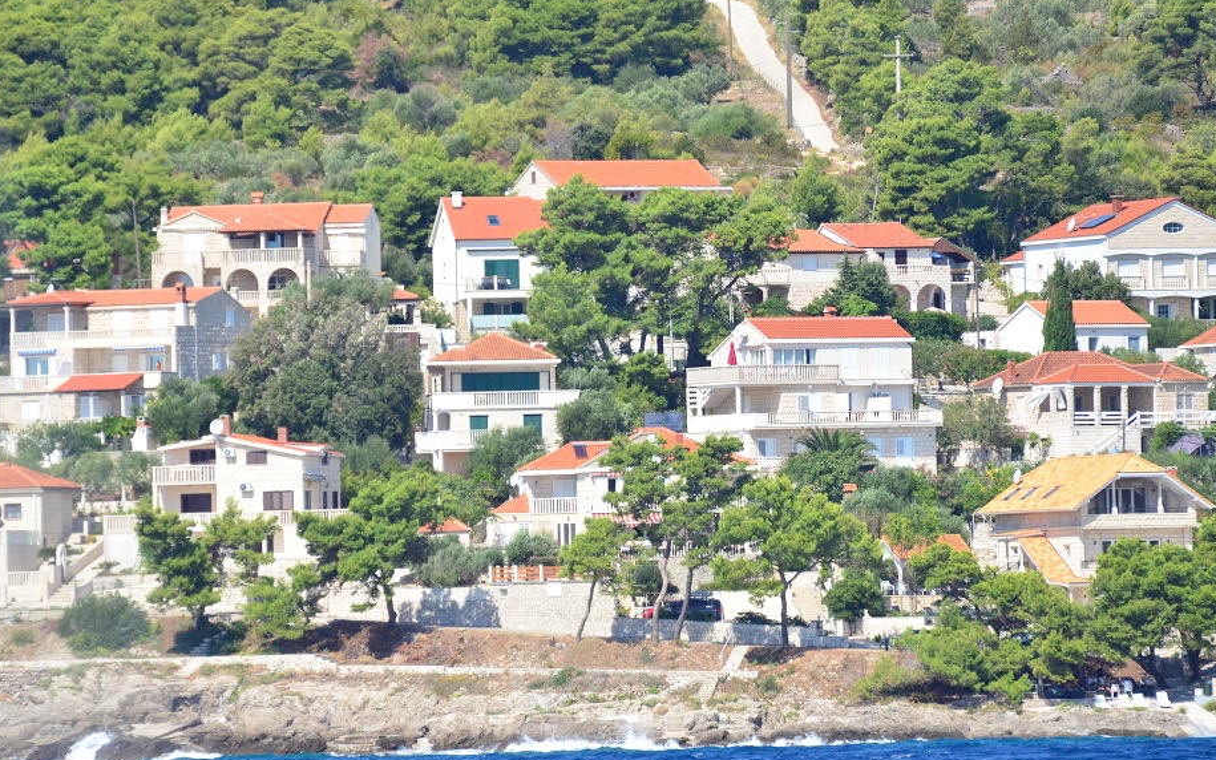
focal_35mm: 450
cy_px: 368
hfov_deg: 4.7
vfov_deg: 2.9
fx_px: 14914
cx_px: 566
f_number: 5.6
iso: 1800
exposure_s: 1/8000
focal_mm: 270
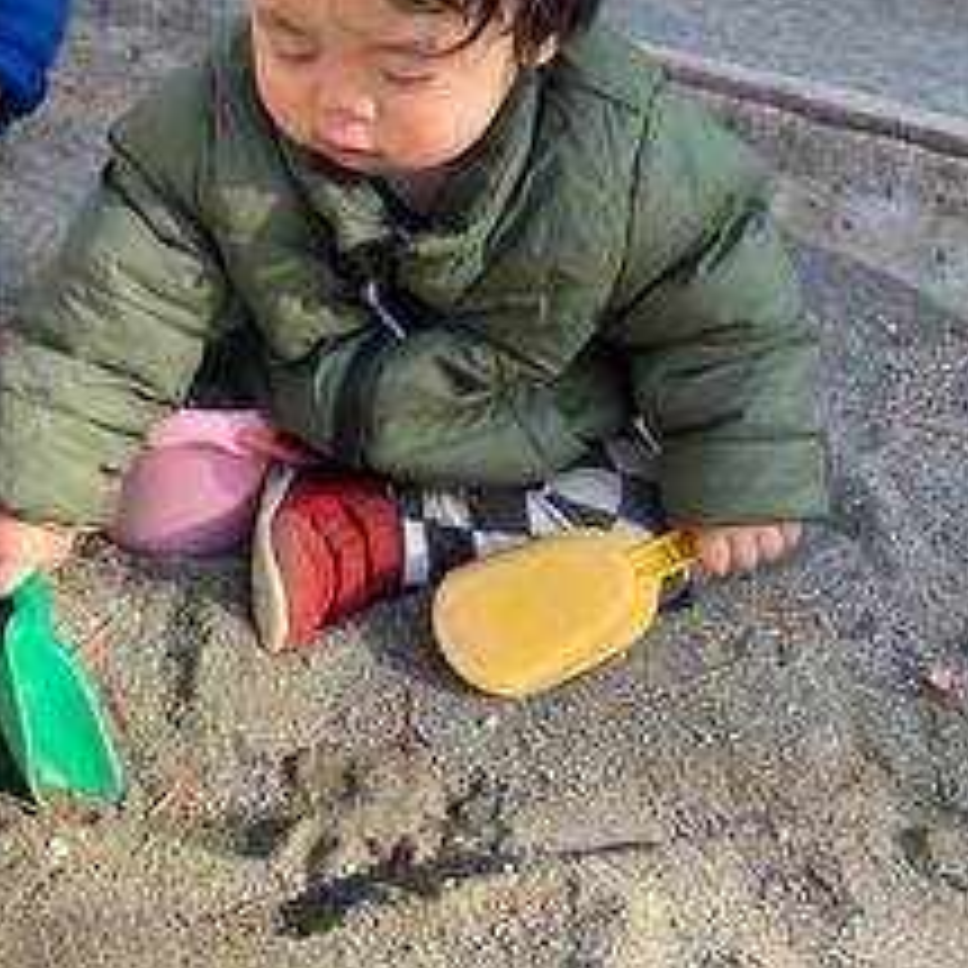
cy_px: 311
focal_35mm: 46
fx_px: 1455
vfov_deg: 36.4
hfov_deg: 35.9
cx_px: 234
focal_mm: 3.99
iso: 32
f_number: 1.8
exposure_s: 1/389
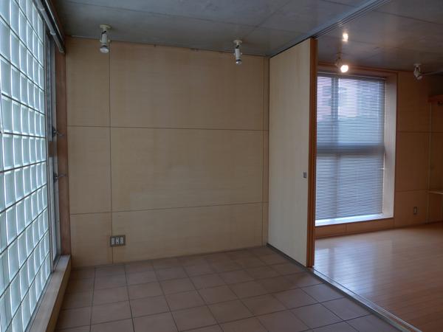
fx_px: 307
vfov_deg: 56.8
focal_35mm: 24
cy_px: 166
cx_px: 222
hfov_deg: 71.6
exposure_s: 1/60
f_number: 2
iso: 80
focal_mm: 5.1
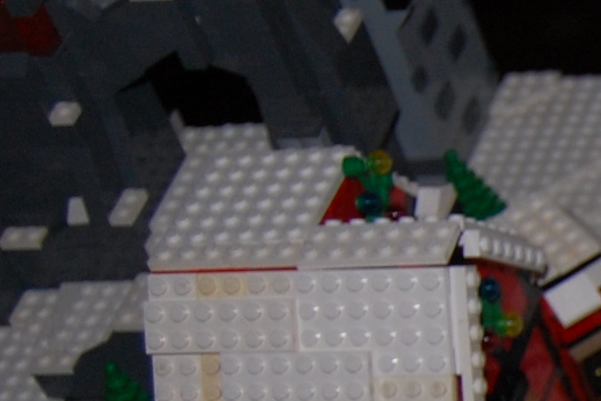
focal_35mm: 144
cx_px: 1259
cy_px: 643
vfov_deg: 9.2
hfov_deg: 12.3
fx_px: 2403
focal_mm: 22
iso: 400
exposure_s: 1/60
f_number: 3.8
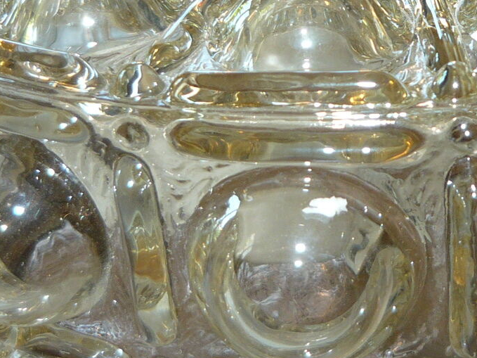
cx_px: 380
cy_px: 0
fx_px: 1364
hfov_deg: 19.6
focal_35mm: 99
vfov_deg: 14.7
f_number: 2.8
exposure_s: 1/50
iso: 100
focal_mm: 5.5
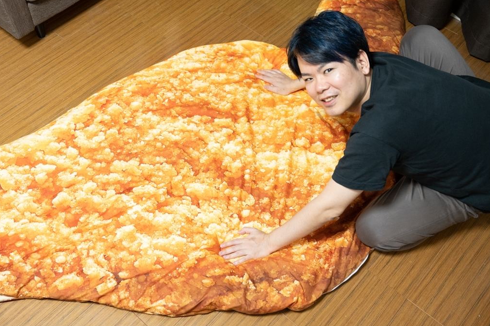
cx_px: 207
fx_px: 538
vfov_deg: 33.7
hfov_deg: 48.8
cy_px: 167
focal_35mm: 40
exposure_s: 1/60
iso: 3200
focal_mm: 33.5
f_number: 4
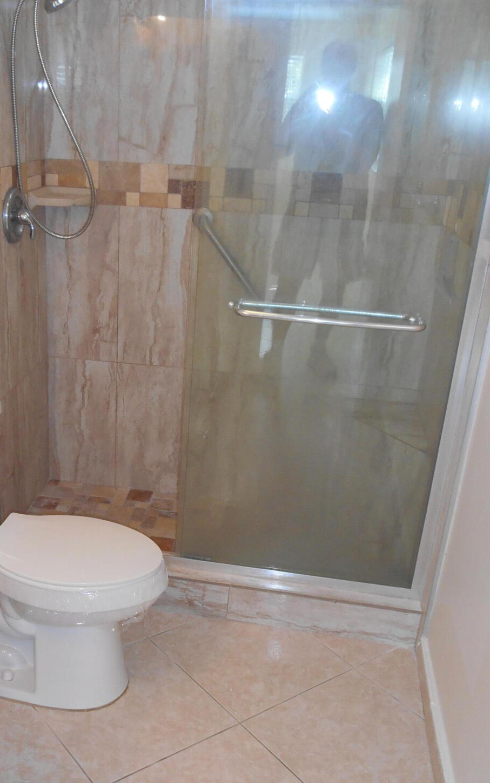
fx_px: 812
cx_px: 145
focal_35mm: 38
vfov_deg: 51.3
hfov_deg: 33.1
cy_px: 455
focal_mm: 4.7
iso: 200
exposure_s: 1/25
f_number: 3.4
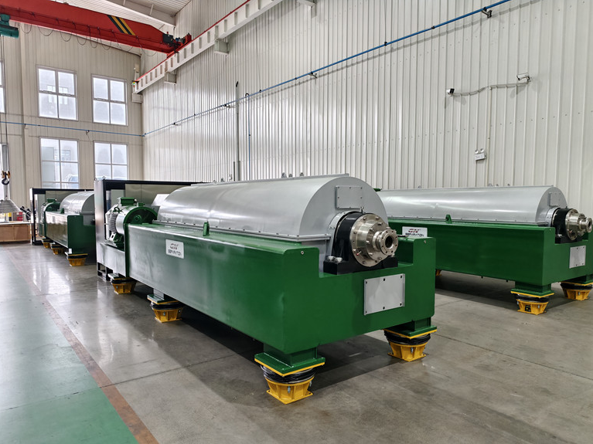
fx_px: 411
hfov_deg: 71.6
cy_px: 231
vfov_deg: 56.8
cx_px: 306
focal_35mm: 24
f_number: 1.57
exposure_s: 1/100
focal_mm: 5.6
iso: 325
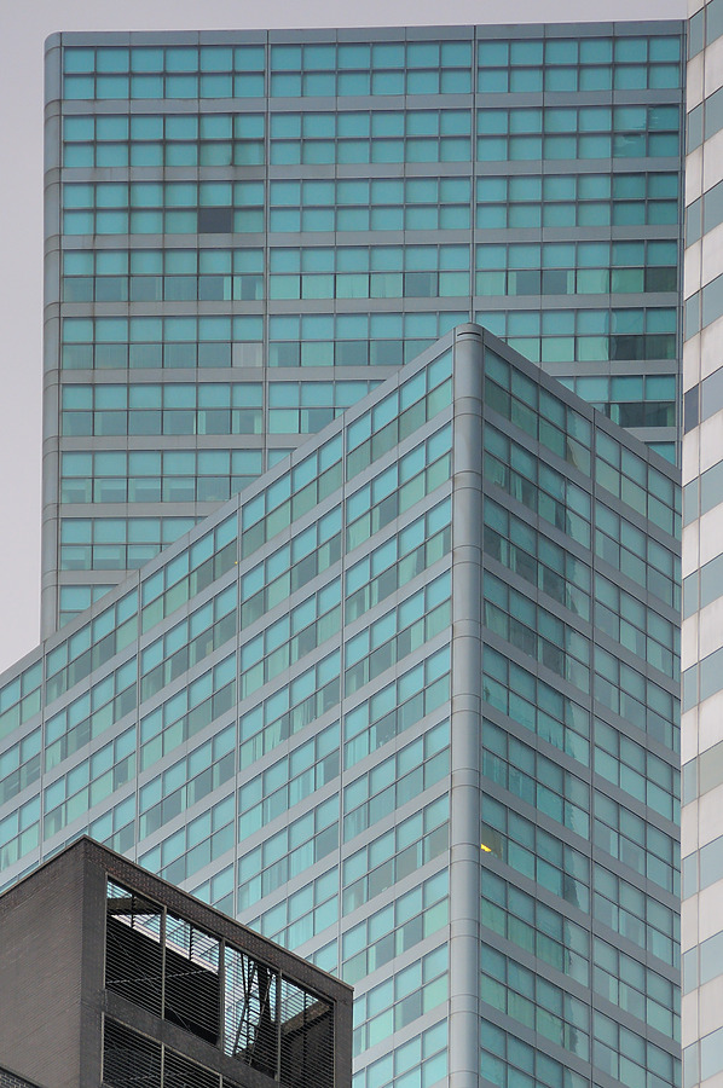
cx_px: 362
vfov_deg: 11.4
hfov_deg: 7.6
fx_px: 5435
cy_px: 544
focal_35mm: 180
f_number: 7.1
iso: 400
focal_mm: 120
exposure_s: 1/160
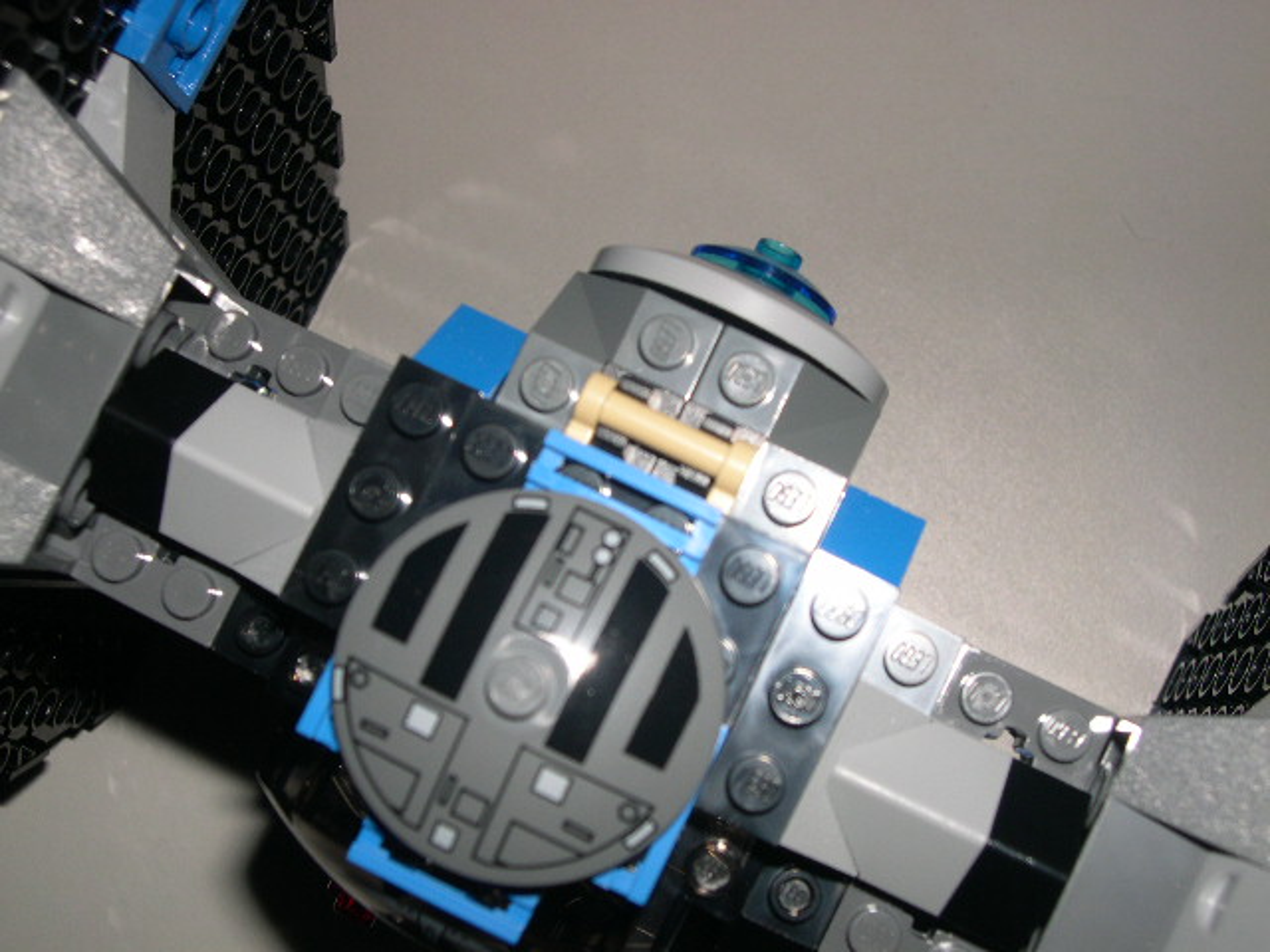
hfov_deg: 40.4
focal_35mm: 47
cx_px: 635
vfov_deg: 30.9
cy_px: 476
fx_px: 1724
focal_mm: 10.1
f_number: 8.4
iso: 100
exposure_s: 1/60
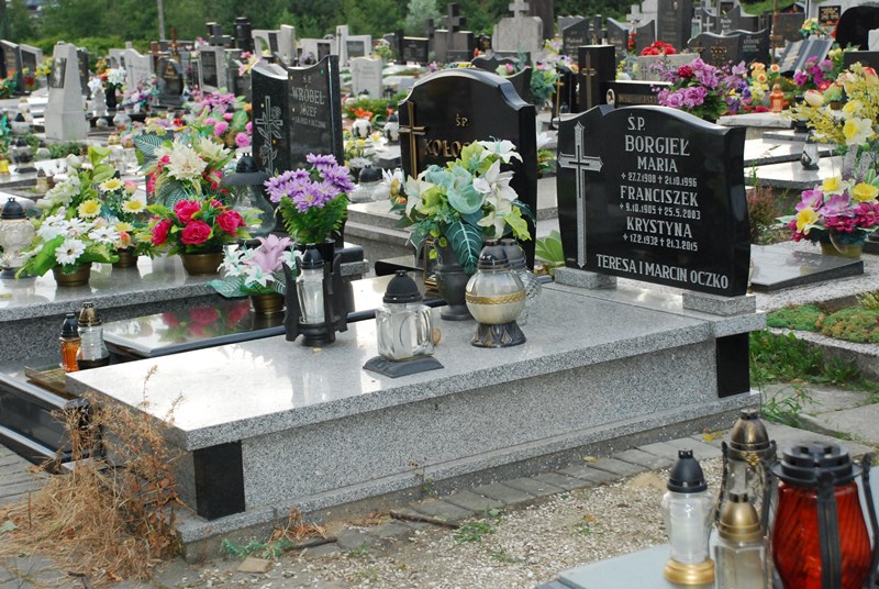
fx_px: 1761
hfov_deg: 28.0
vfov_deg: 19.0
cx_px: 440
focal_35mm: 72
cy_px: 294
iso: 800
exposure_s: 1/200
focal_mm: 48
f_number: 7.1
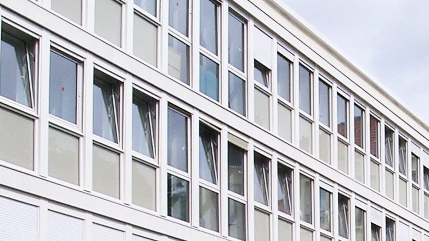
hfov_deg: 19.5
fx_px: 1217
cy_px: 396
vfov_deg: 10.8
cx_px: 404
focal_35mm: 107
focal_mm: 5.8
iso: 100
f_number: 5.6
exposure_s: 1/434
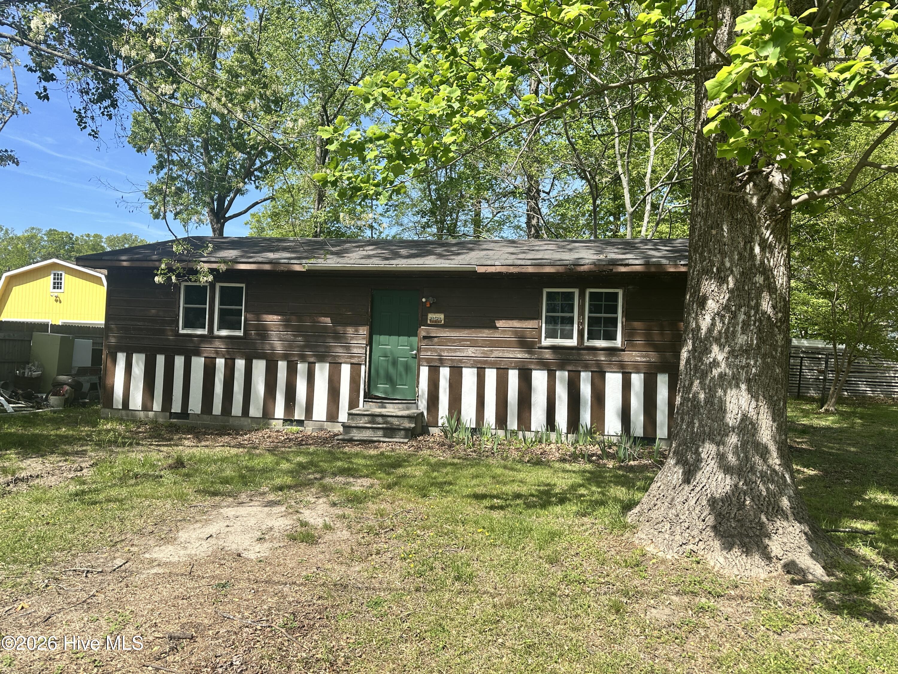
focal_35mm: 24
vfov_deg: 56.8
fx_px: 623
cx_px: 449
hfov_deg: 71.6
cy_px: 337
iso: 80
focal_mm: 6.86
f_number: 1.78
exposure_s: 1/2353
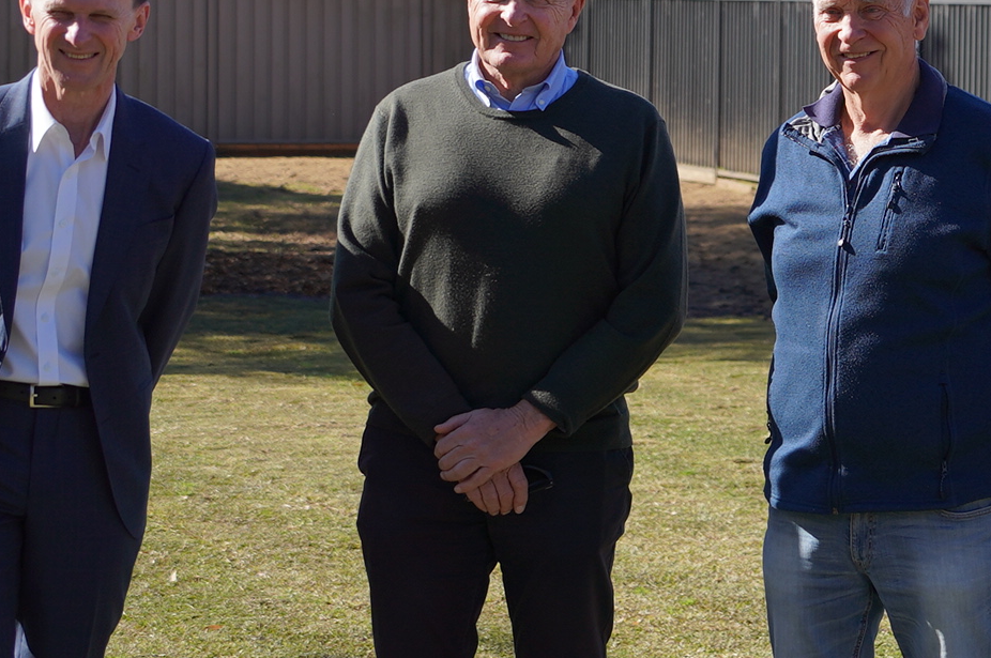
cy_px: 219
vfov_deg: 9.6
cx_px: 1298
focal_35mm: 143
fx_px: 3932
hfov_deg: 13.8
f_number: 4.5
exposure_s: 1/500
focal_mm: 44
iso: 100
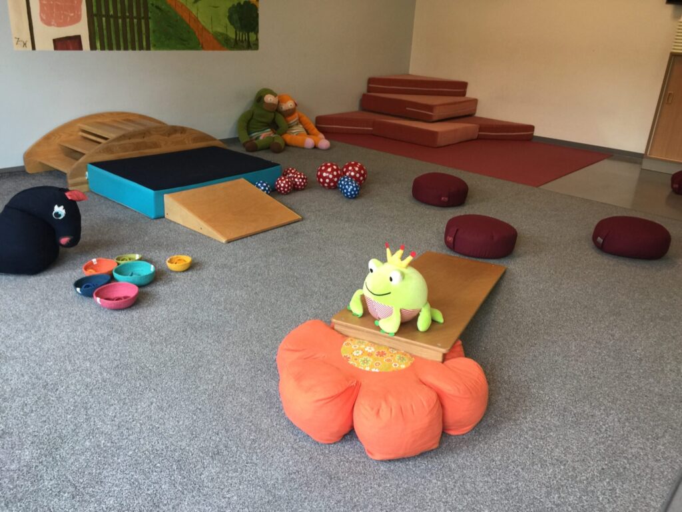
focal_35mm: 29
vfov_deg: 48.2
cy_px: 256
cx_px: 341
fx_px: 571
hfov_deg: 61.7
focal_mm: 4.15
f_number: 2.2
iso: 40
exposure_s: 1/17
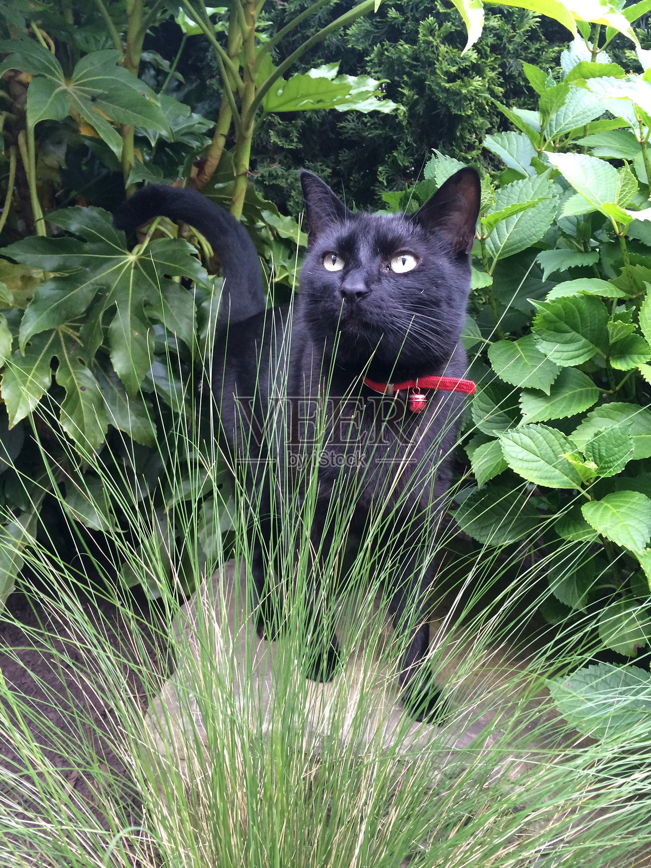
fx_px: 727
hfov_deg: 48.2
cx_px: 326
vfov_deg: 61.7
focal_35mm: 29
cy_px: 434
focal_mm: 4.15
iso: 50
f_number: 2.2
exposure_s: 1/30
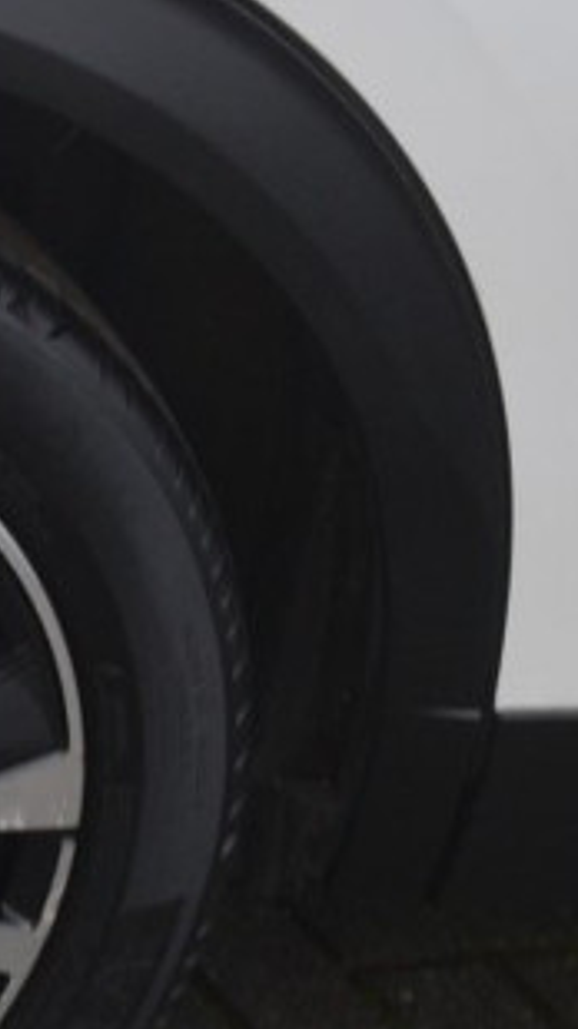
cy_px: 360
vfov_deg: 13.0
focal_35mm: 166
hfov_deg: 7.1
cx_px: -458
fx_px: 4530
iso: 640
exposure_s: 1/60
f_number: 4.2
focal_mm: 32
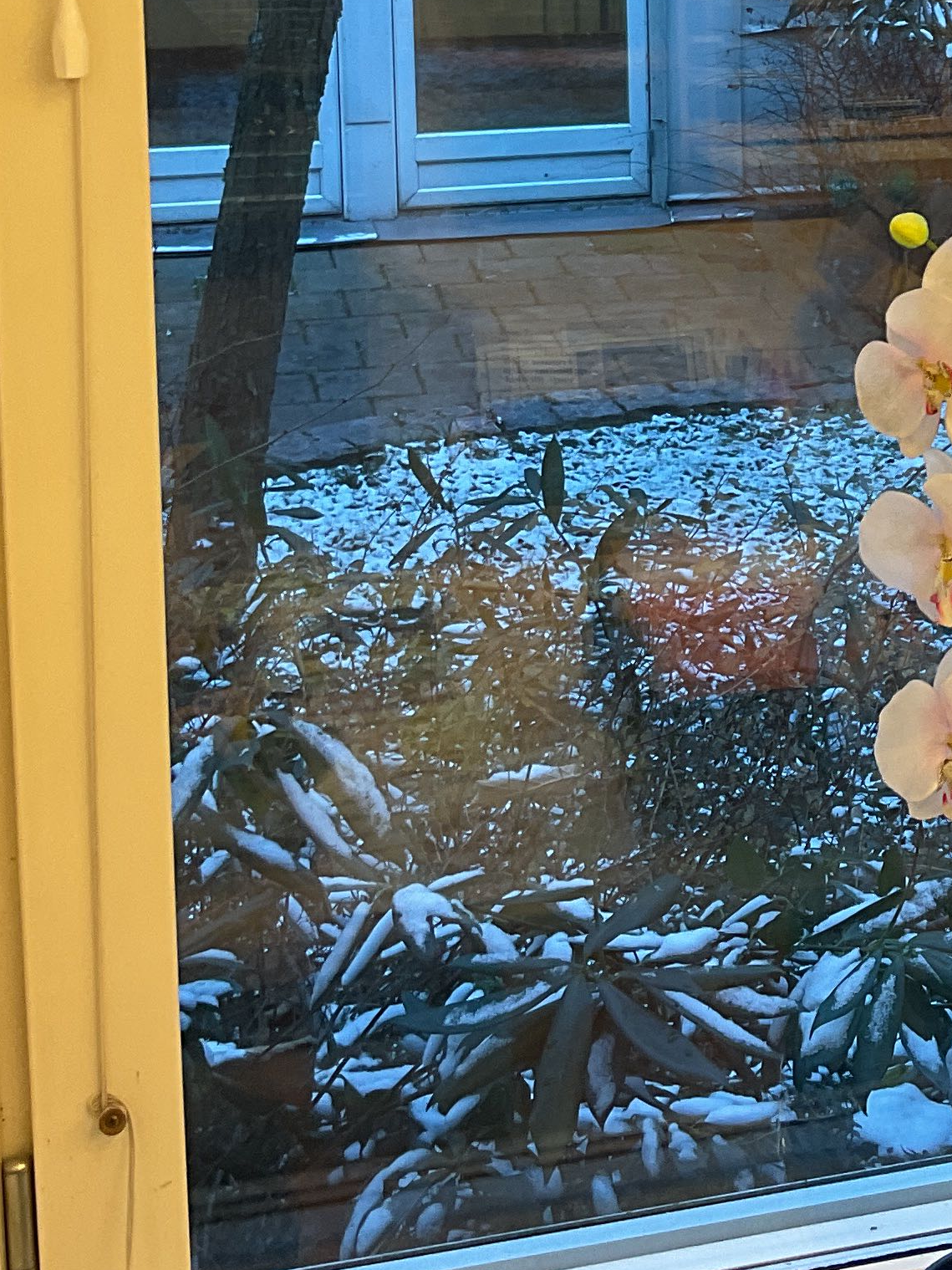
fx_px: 2824
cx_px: 1087
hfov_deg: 18.3
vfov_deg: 24.5
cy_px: 95
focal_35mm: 77
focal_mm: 3
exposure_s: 1/50
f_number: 1.8
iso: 40
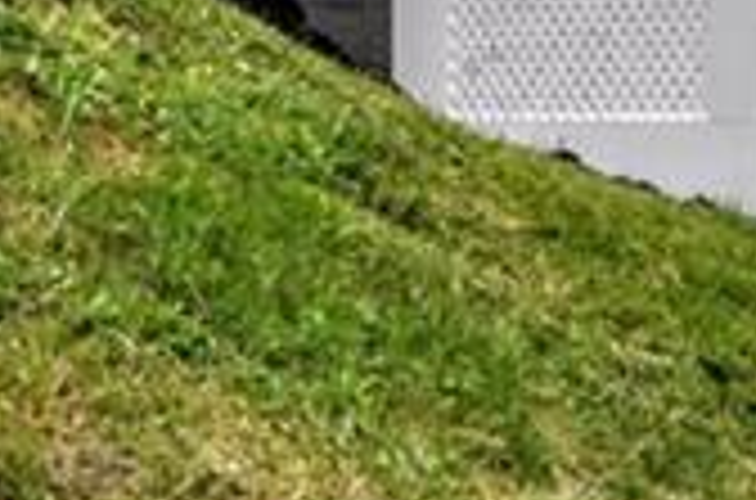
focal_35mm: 192
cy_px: -782
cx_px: 716
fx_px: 4022
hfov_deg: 10.7
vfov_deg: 6.7
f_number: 7.1
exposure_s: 1/200
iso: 200
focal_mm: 21
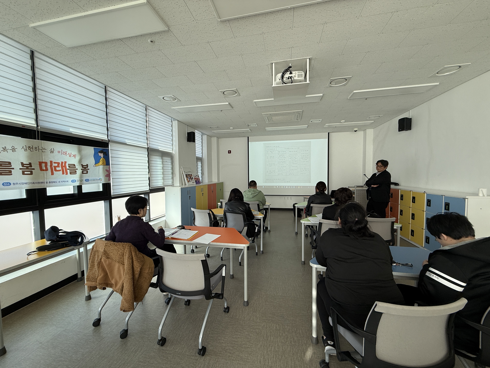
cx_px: 245
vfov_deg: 85.7
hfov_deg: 102.1
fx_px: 198
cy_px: 184
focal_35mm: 14
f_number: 2.2
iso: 64
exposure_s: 1/140
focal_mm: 2.22
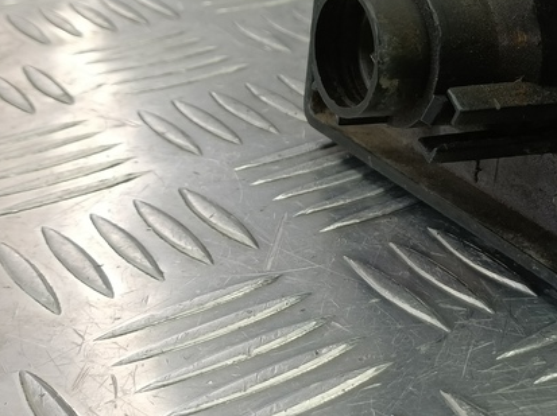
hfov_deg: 26.6
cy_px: 109
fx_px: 1077
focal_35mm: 67
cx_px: 616
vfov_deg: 21.7
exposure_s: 1/50
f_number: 1.6
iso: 113
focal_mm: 4.11
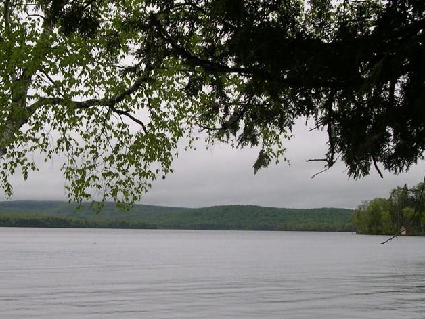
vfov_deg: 23.5
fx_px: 761
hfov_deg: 30.8
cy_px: 212
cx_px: 123
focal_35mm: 62
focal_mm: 8
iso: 100
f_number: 7.6
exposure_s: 1/120
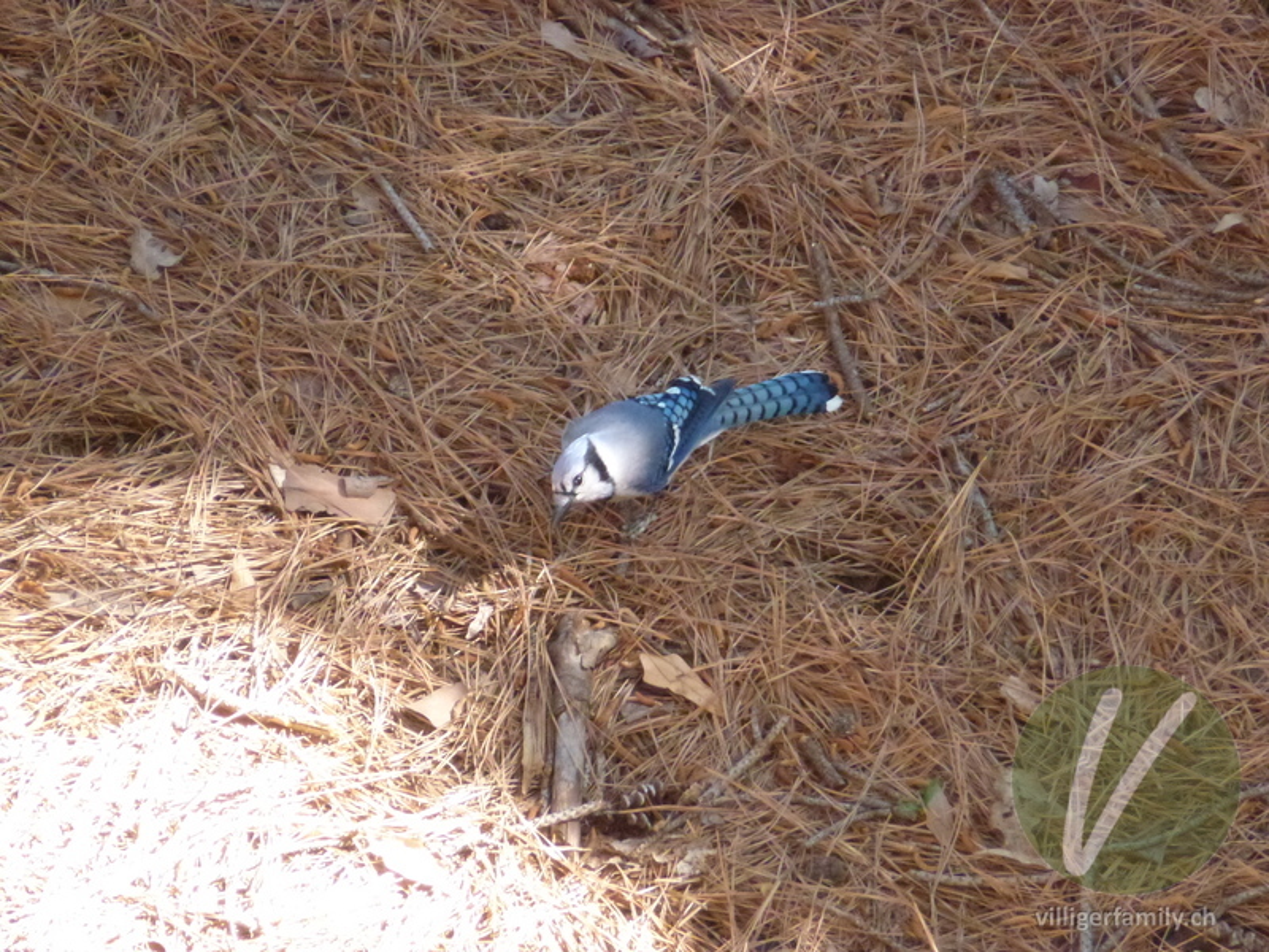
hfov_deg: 3.9
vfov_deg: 3.0
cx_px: 634
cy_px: 476
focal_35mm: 504
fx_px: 18476
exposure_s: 1/125
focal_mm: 68.8
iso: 500
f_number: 5.9
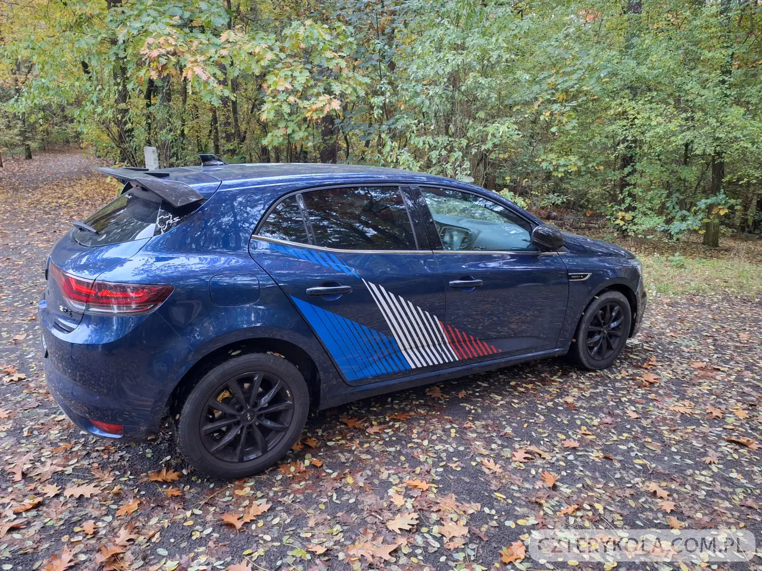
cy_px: 286
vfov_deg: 58.9
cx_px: 381
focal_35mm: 23
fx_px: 506
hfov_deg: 73.9
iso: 400
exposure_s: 1/25
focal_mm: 5.54
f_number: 1.8
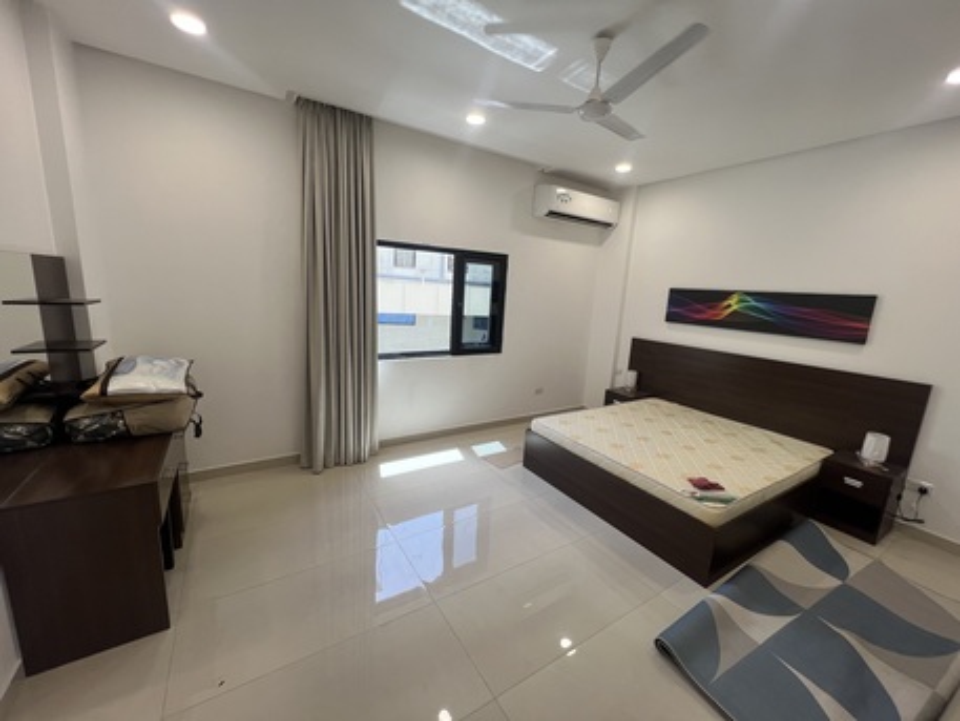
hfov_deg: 106.2
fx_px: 361
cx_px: 480
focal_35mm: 13
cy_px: 360
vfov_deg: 89.9
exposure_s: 1/100
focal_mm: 1.57
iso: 40
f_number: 1.8
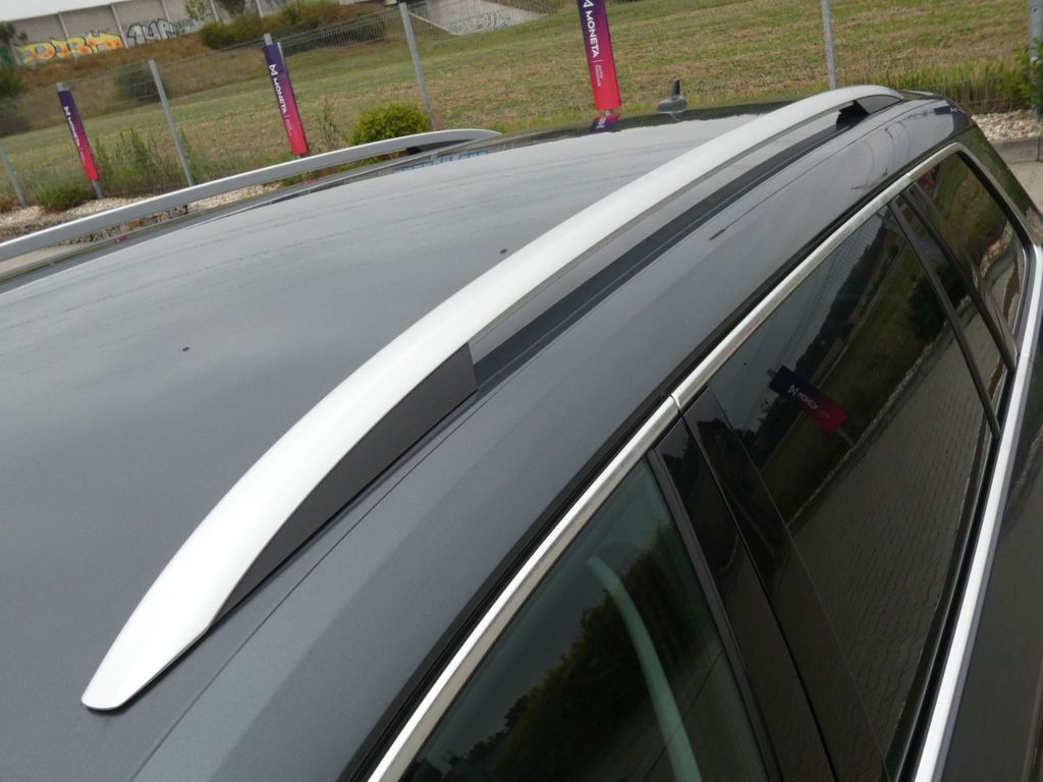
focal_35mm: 31
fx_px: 934
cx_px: 522
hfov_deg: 58.4
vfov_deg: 45.4
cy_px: 391
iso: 200
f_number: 5.6
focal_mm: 5.5
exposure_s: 1/80
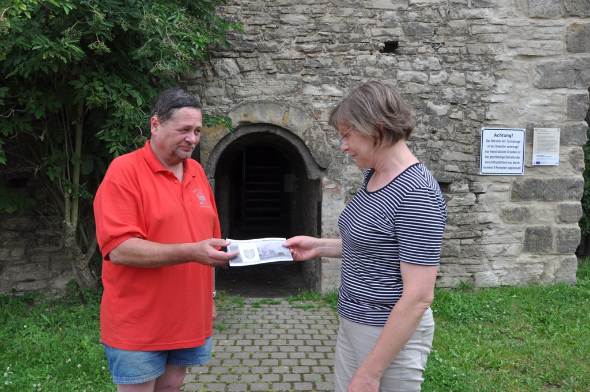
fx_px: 516
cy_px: 196
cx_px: 295
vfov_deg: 41.6
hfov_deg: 59.6
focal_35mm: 32
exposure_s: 1/200
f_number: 7.1
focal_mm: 21
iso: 200
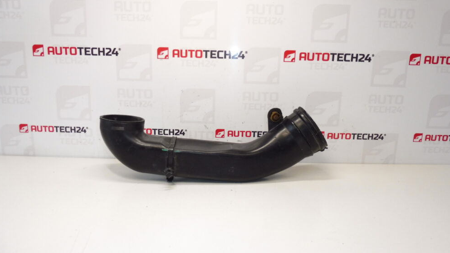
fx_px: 322
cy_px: 134
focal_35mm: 27
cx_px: 220
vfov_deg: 42.9
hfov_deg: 69.8
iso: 200
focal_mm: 4.3
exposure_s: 1/100
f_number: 3.5
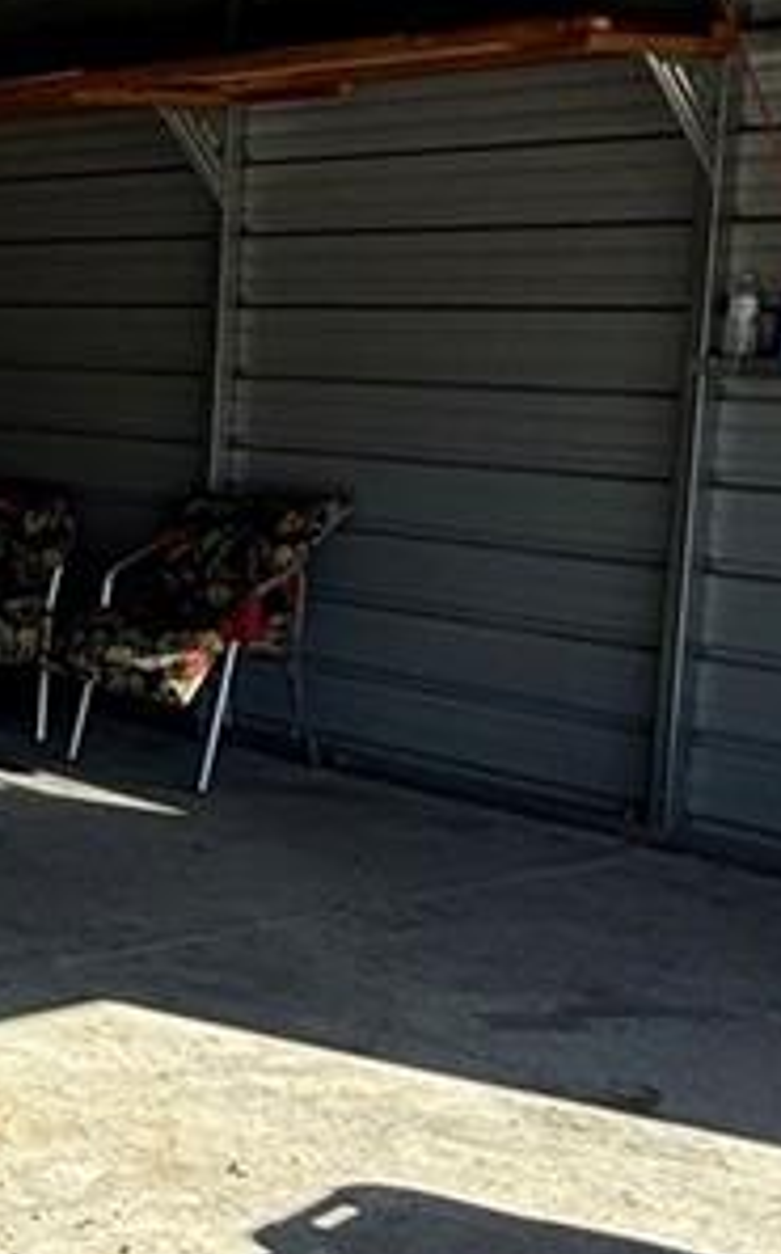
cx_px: -718
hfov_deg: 16.9
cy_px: 545
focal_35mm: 60
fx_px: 2048
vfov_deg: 34.0
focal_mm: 2.22
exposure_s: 1/442
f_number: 2.2
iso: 50
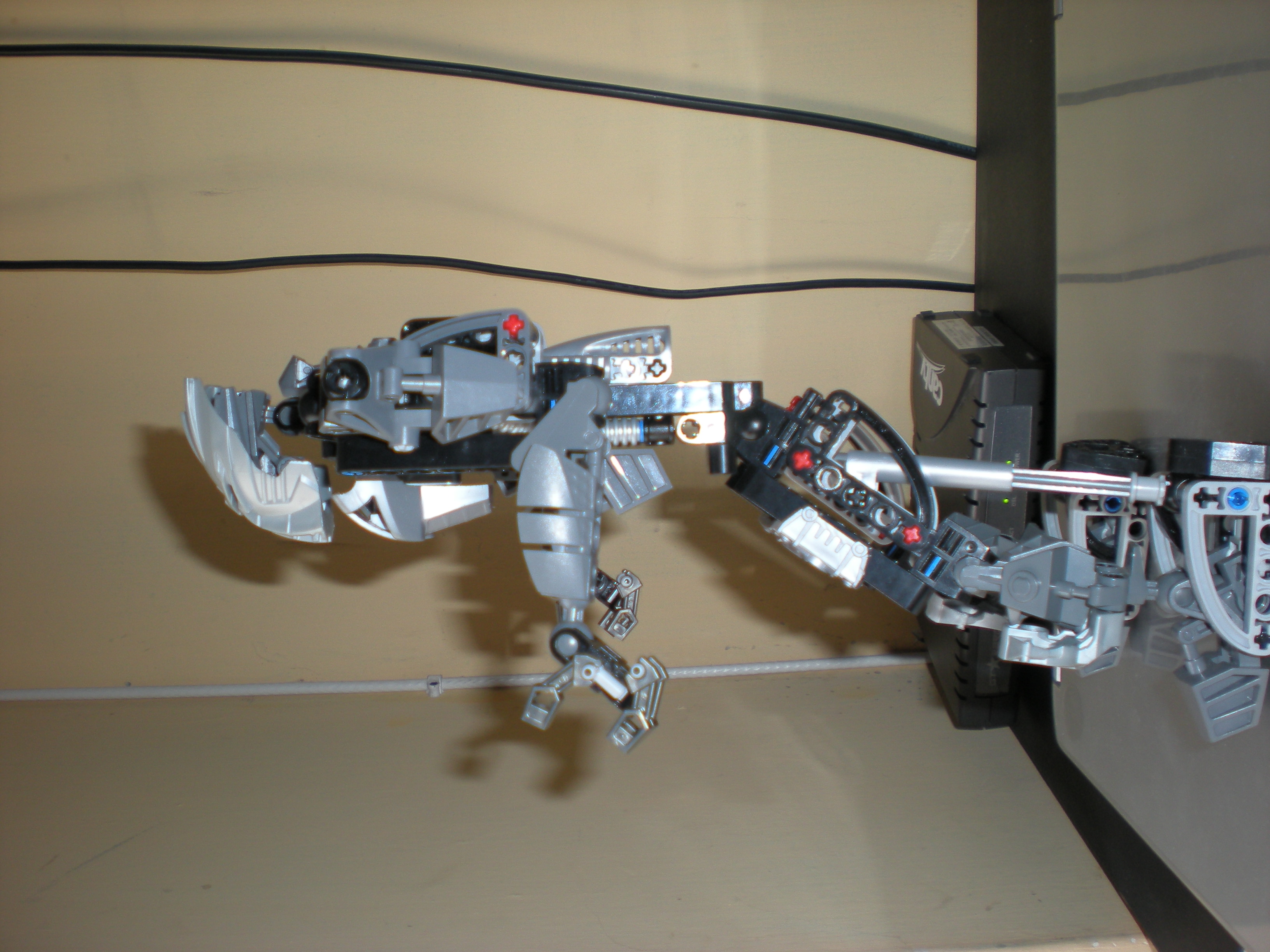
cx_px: 635
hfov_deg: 49.0
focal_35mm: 38
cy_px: 476
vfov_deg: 37.7
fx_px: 1394
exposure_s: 1/30
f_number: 3.1
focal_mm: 6.3
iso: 64
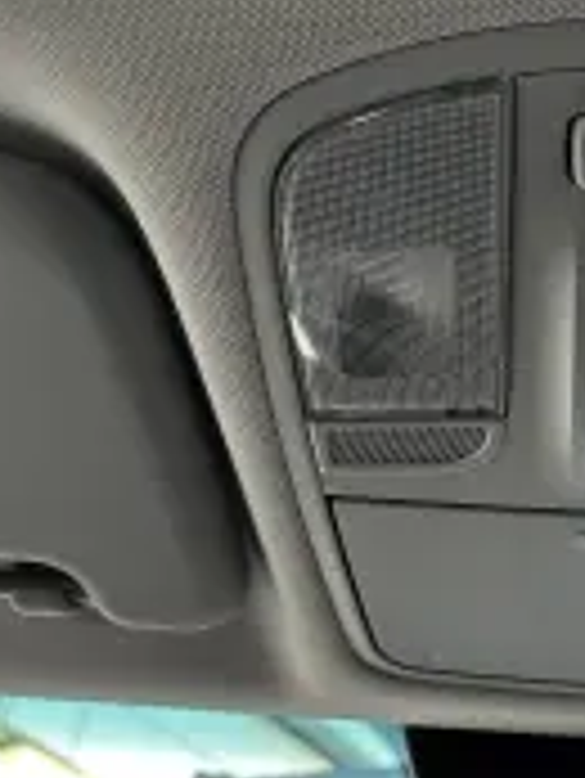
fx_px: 1125
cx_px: 657
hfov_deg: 26.6
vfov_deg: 37.4
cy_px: 567
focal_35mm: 50
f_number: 1.78
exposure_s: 1/60
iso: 250
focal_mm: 6.86
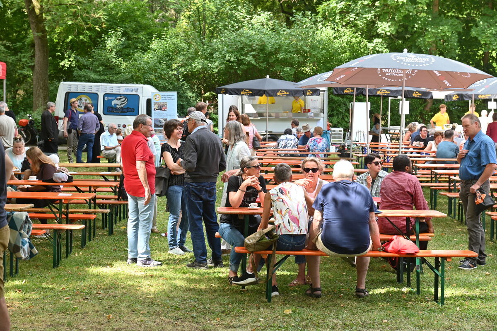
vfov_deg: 19.4
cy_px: 166
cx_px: 248
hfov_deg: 28.9
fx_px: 966
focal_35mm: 70
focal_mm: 70
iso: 400
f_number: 6.3
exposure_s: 1/100
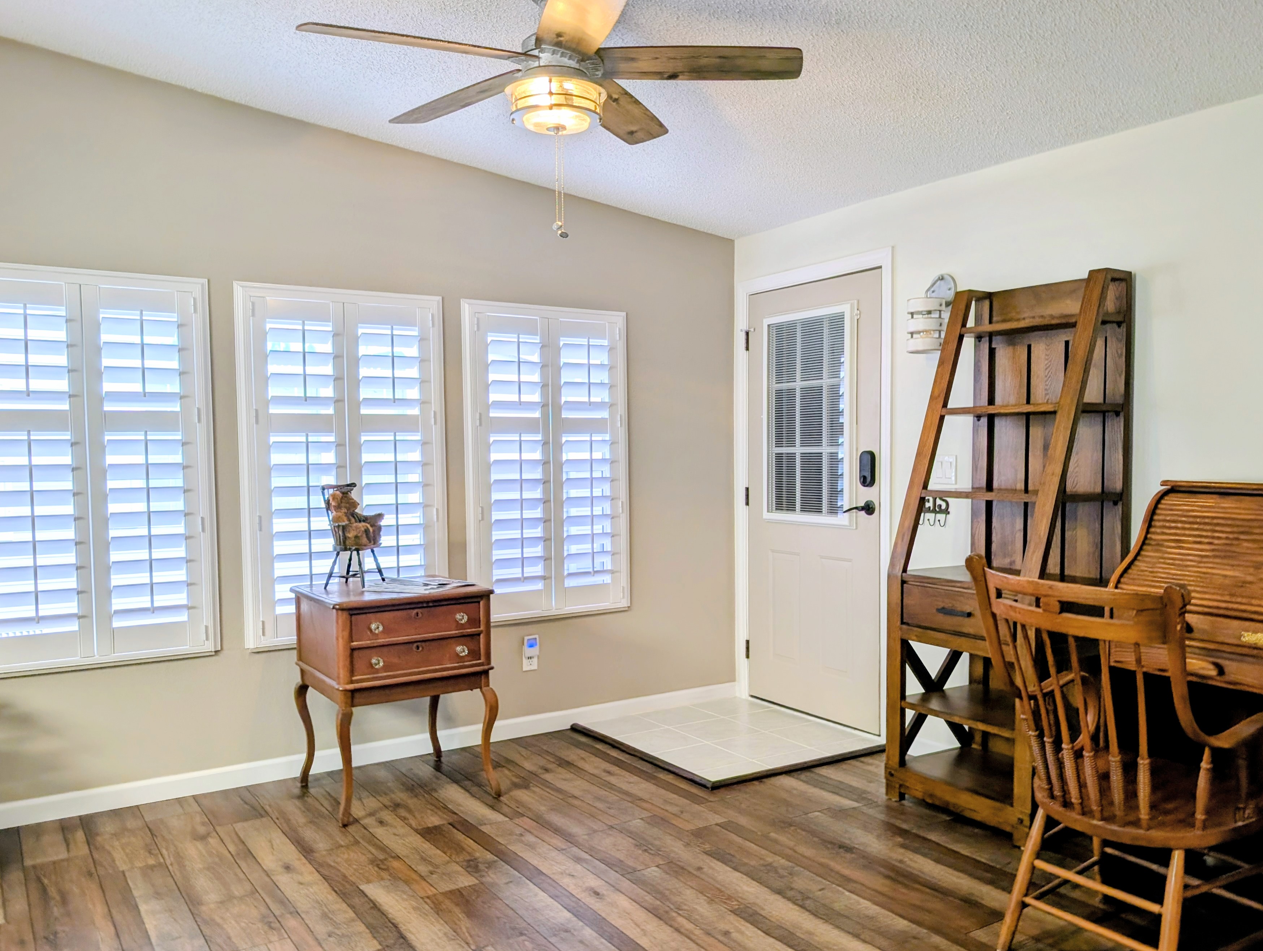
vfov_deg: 49.8
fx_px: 1023
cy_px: 503
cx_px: 696
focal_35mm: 28
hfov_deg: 63.2
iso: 21
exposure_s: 1/23.8
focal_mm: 6.9
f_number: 1.68
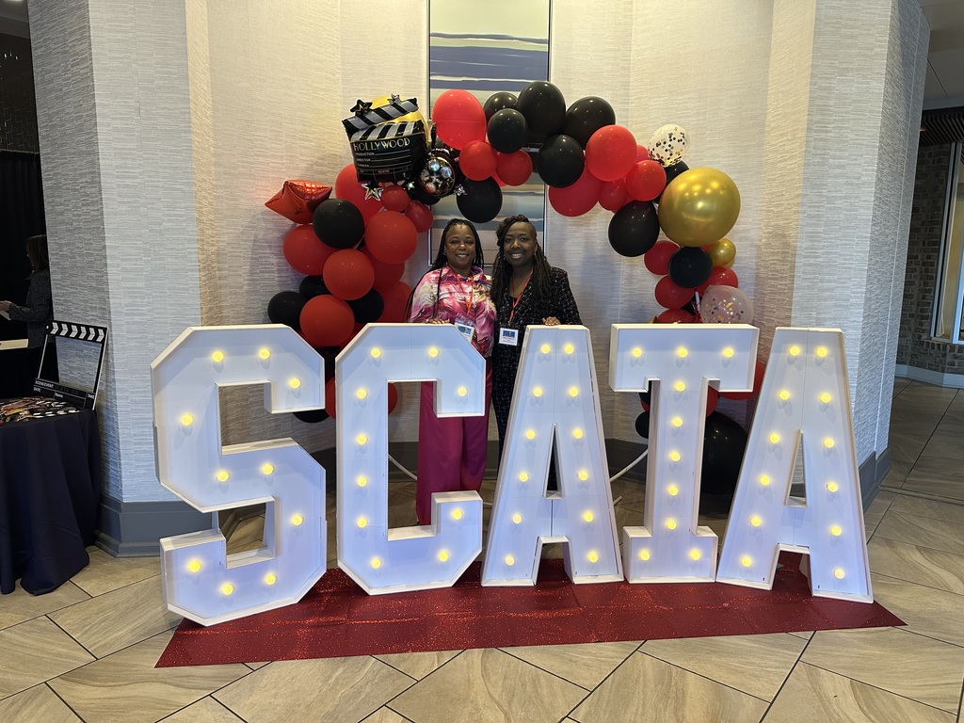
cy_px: 362
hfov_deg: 71.6
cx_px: 482
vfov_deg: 56.8
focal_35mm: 24
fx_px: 668
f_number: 1.78
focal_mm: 6.86
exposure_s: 1/120
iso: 200
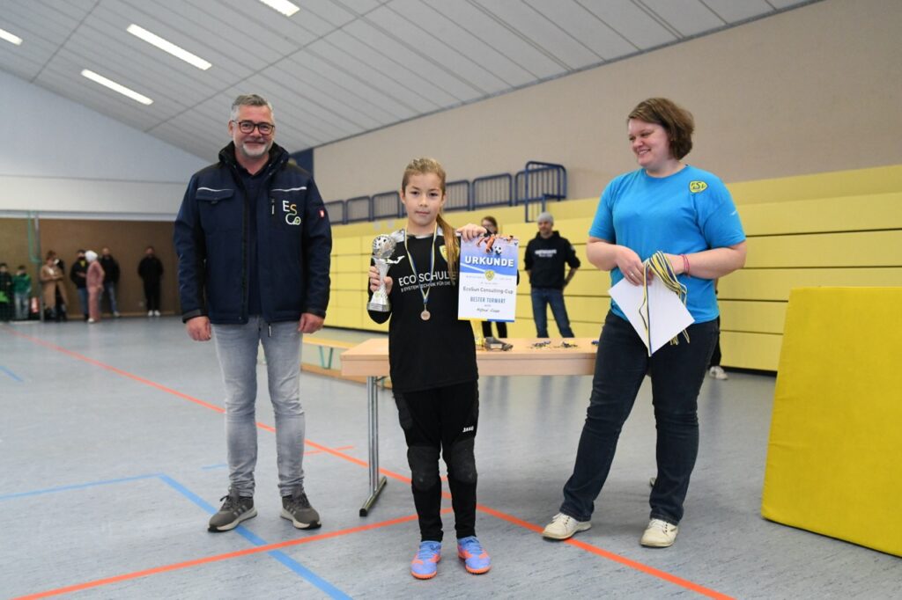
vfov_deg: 38.9
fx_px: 852
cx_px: 451
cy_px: 300
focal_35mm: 34
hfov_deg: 55.8
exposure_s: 1/1000
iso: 8000
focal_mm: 34
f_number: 2.8
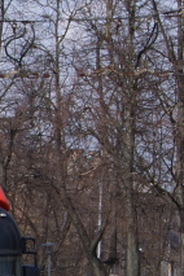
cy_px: 224
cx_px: -277
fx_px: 2215
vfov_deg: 7.1
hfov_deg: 4.6
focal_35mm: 289
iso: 100
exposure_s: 1/250
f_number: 8
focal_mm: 40
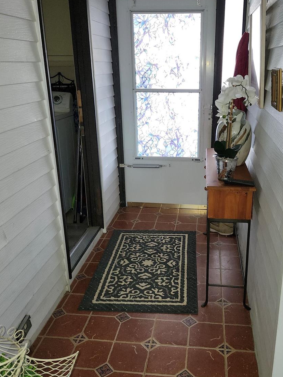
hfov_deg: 44.0
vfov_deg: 56.8
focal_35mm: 32
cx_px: 167
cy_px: 181
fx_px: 349
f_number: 1.8
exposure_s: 1/30
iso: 100
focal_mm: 5.54
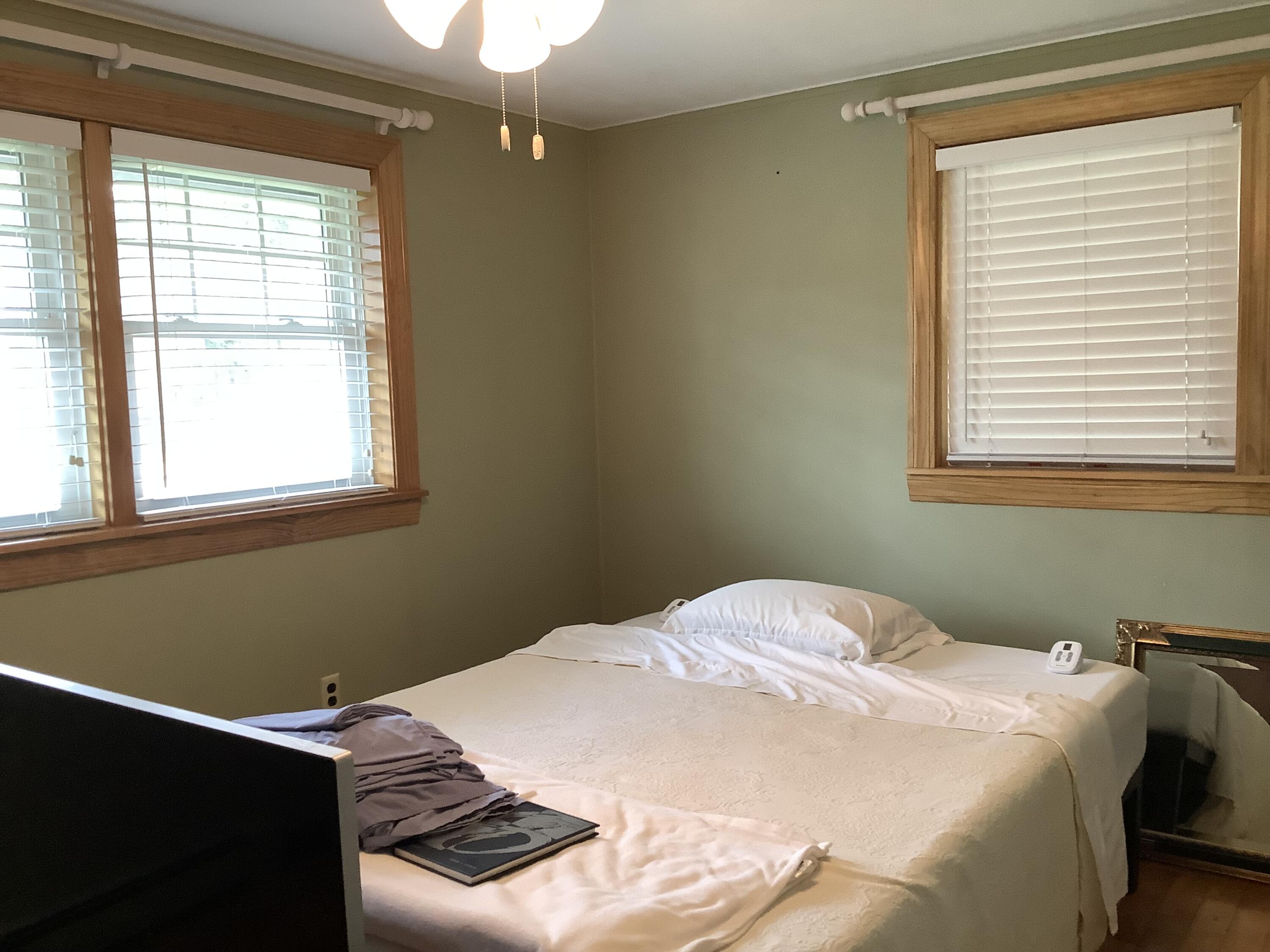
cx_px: 635
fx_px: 1137
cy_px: 476
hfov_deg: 58.4
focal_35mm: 31
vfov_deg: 45.4
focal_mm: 3.3
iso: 200
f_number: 2.4
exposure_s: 1/60
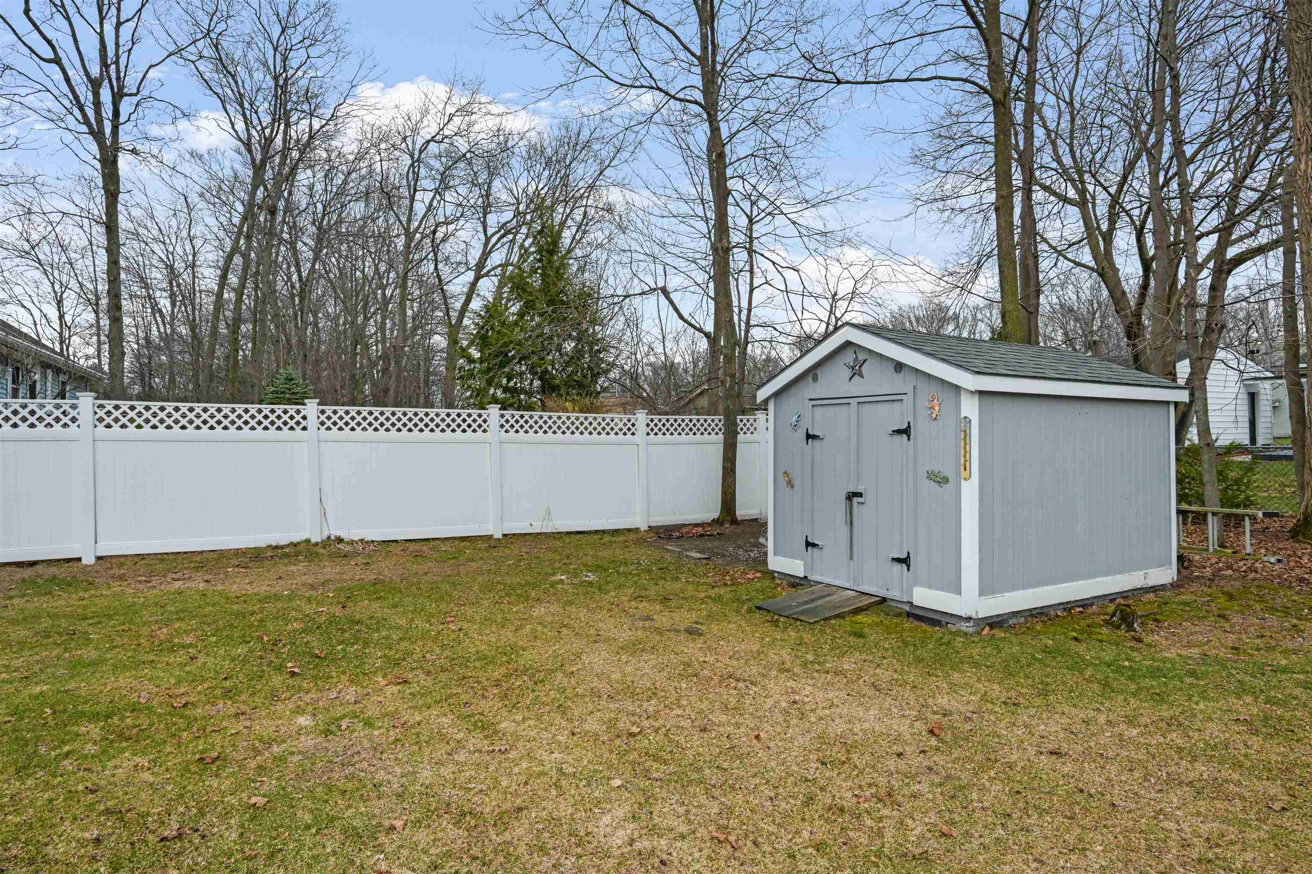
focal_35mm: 20
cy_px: 437
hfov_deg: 85.4
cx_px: 656
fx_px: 711
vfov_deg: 63.2
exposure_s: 1/500
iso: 1000
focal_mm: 19.5
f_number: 14
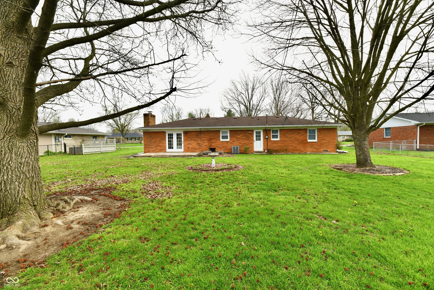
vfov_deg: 81.2
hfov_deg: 104.3
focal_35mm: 14
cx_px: 217
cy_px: 145
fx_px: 169
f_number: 10
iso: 640
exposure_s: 1/400
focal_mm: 14
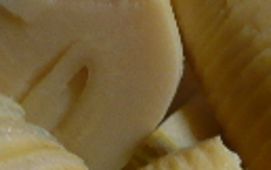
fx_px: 732
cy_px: 267
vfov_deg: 12.5
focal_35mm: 99
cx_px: 164
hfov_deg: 20.9
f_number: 3.3
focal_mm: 4.6
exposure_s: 1/8
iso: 200
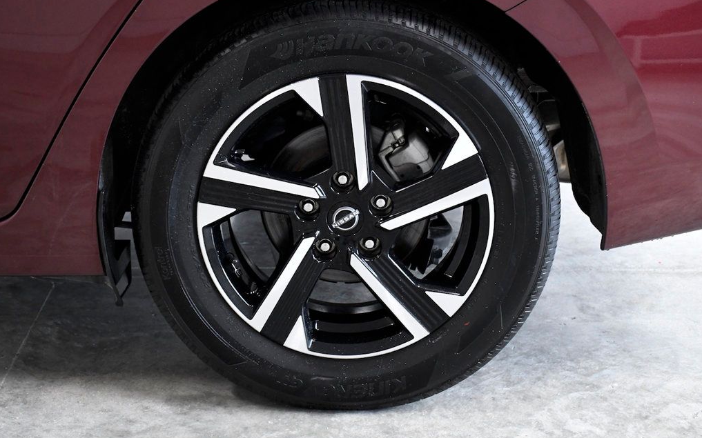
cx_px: 351
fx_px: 1473
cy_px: 208
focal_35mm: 77
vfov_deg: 16.9
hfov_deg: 26.8
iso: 2500
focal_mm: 50
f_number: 8
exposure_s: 1/250
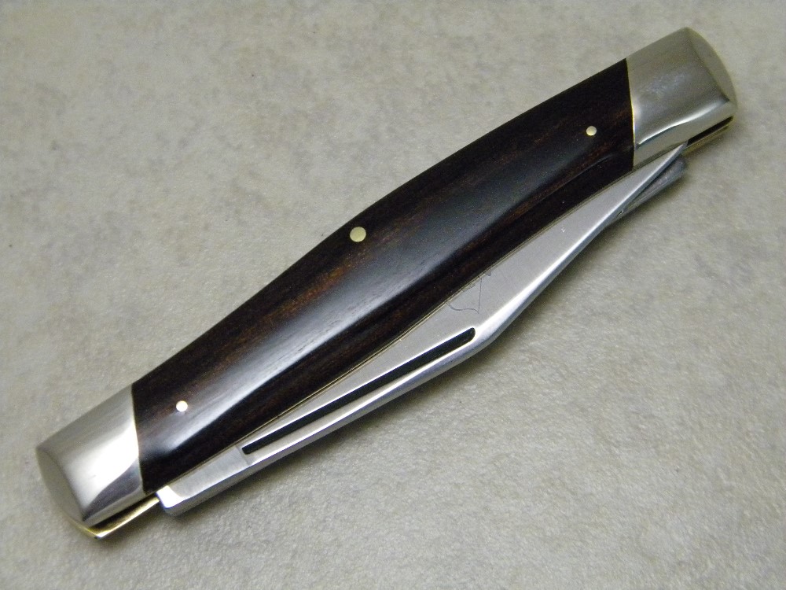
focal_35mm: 83
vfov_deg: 17.8
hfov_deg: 23.6
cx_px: 393
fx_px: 1885
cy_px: 295
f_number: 4.5
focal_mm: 15.1
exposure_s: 1/63.1
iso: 800
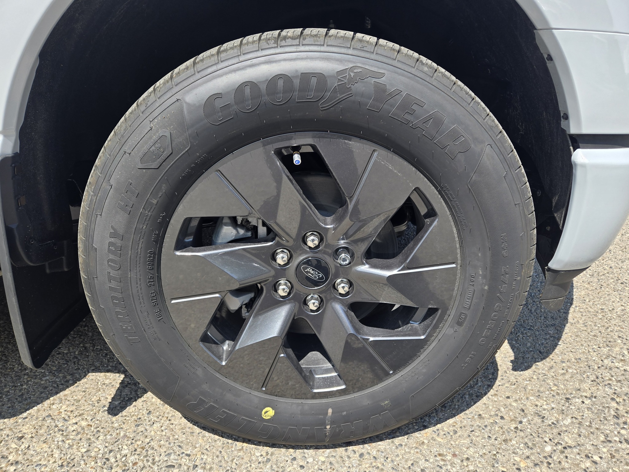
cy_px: 236
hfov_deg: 73.9
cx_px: 314
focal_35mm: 23
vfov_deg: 58.9
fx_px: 418
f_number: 1.8
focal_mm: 5.4
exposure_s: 1/744
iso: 25
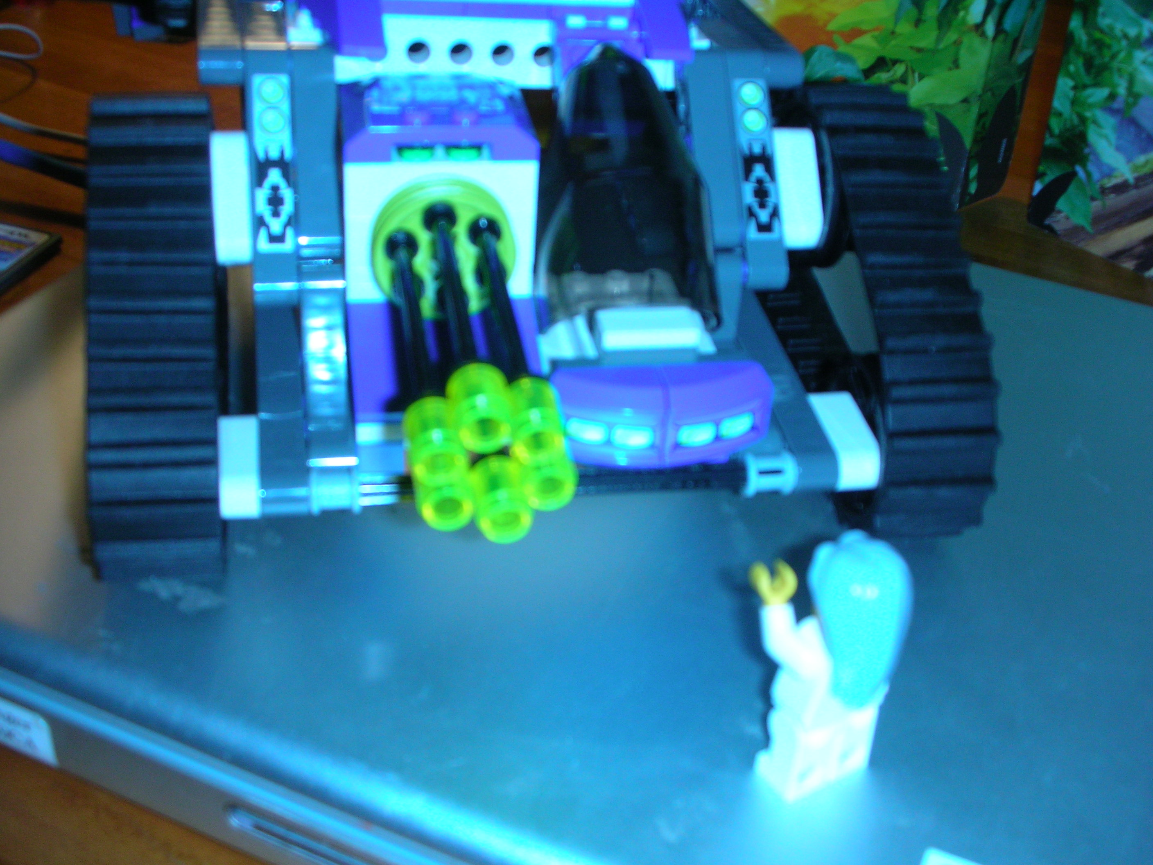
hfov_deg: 41.2
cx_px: 576
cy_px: 432
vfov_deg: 31.5
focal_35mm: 46
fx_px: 1532
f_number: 3.5
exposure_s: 1/60.1
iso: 50
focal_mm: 7.7
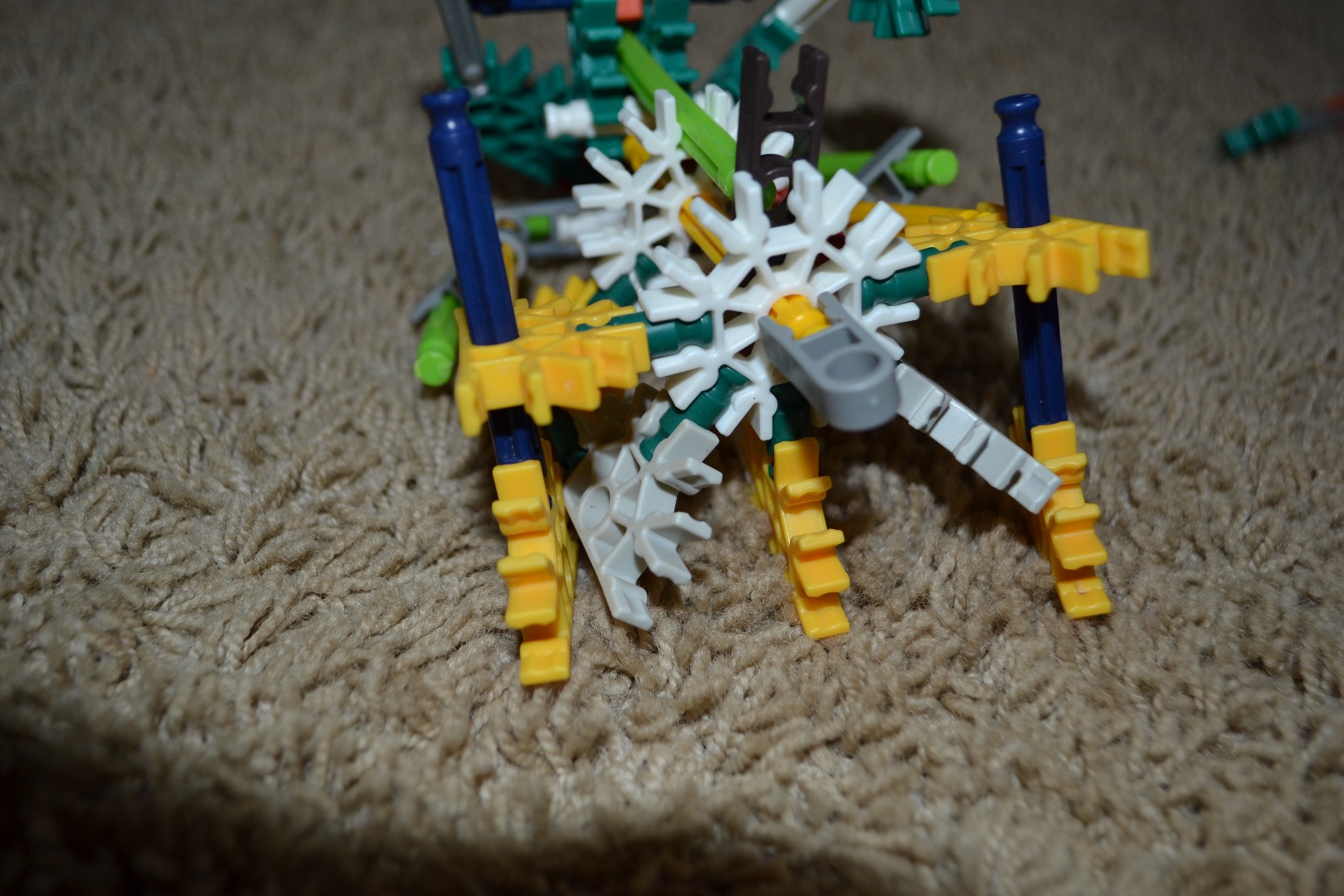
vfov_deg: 40.0
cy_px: 448
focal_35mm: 33
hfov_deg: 57.2
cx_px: 672
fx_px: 1232
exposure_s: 1/60
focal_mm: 22
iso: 140
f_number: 4
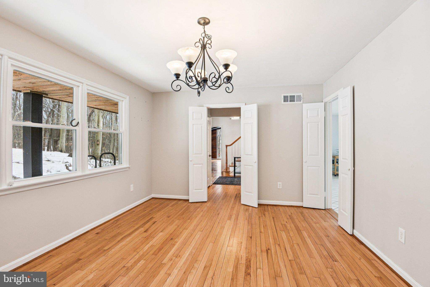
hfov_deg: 96.7
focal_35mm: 16
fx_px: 191
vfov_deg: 73.7
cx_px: 215
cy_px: 144
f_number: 8
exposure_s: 1/15
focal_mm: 16
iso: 400
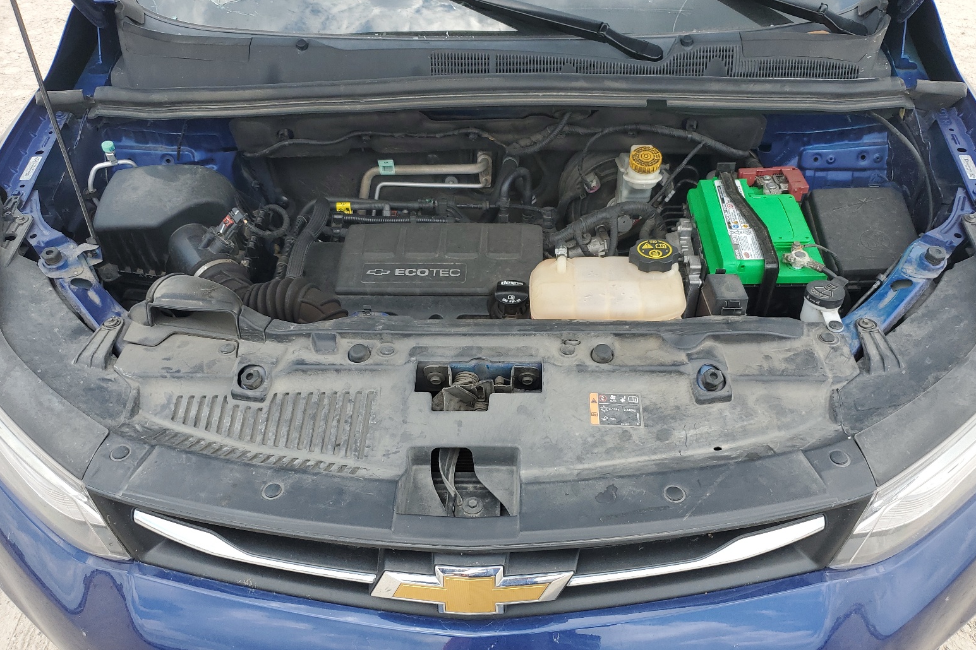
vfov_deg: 46.2
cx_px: 493
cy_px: 376
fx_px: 759
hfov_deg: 65.5
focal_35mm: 28
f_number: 1.5
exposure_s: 1/833
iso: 50
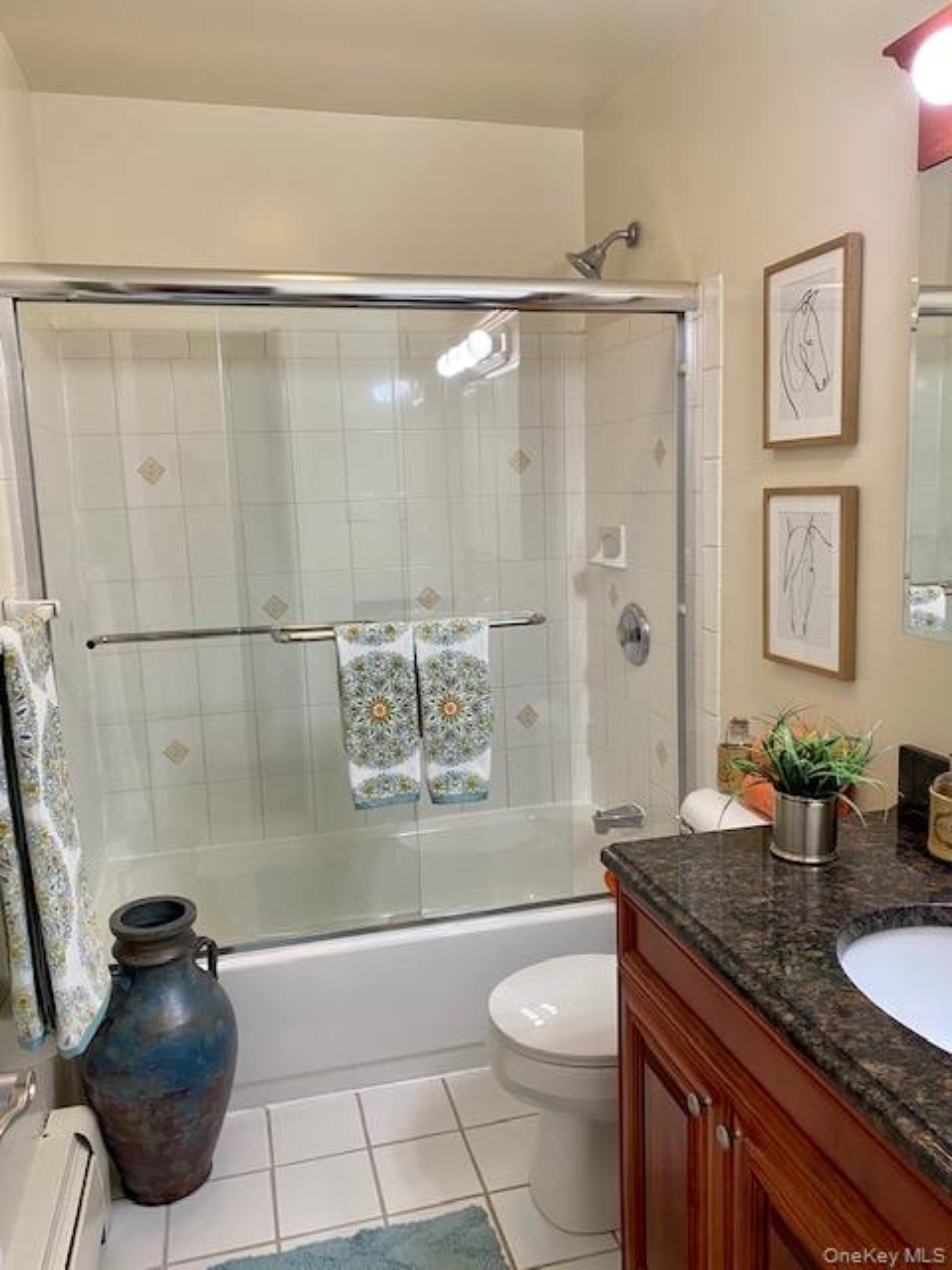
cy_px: 635
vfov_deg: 67.3
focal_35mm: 26
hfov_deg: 53.1
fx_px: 953
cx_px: 476
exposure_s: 1/60
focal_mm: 4.25
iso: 100
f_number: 1.8
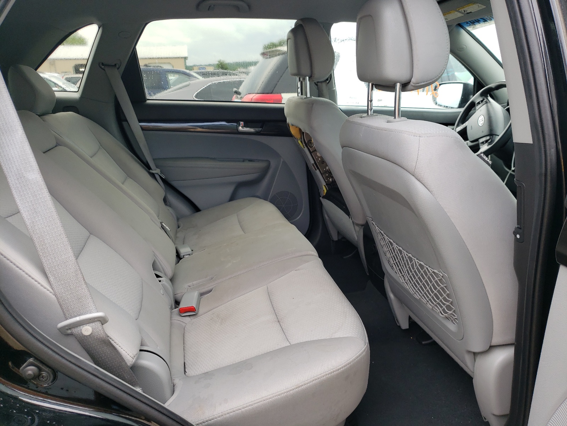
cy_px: 213
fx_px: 426
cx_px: 284
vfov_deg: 53.1
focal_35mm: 26
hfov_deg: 67.3
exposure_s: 1/189
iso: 50
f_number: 1.5
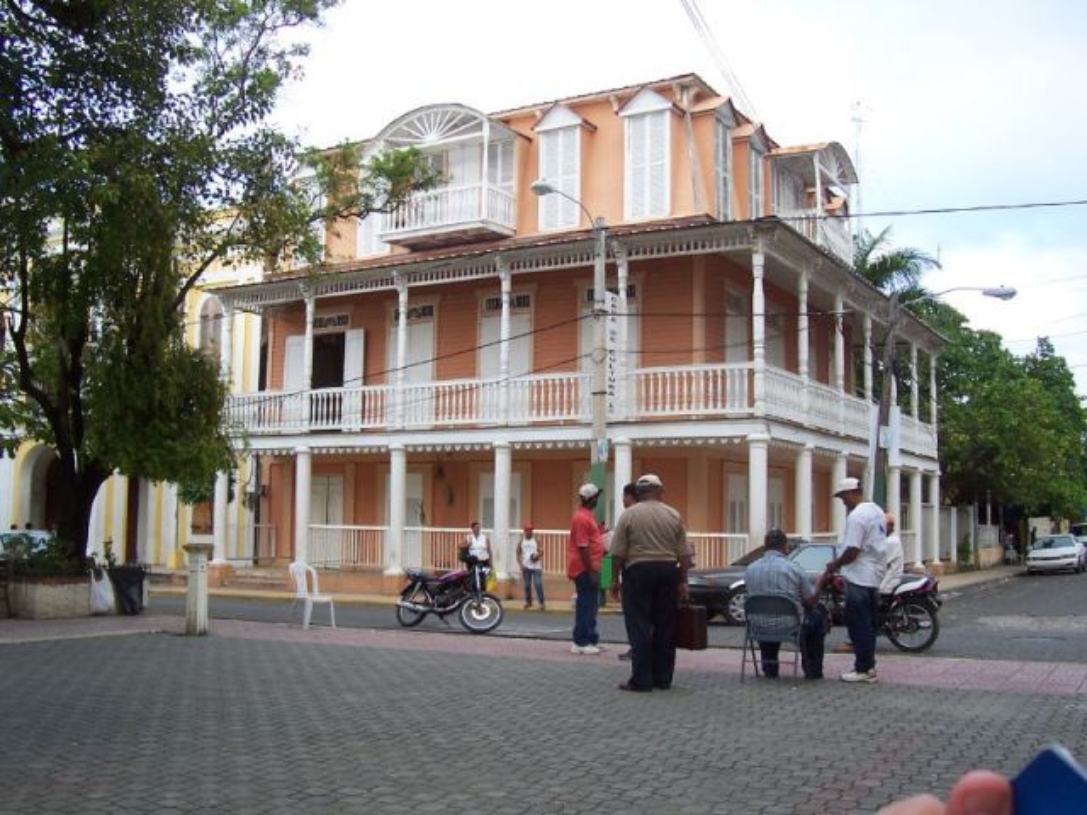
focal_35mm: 37
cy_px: 408
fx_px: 1162
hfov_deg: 50.1
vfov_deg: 38.7
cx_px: 544
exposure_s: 1/180
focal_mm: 5.6
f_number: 2.8
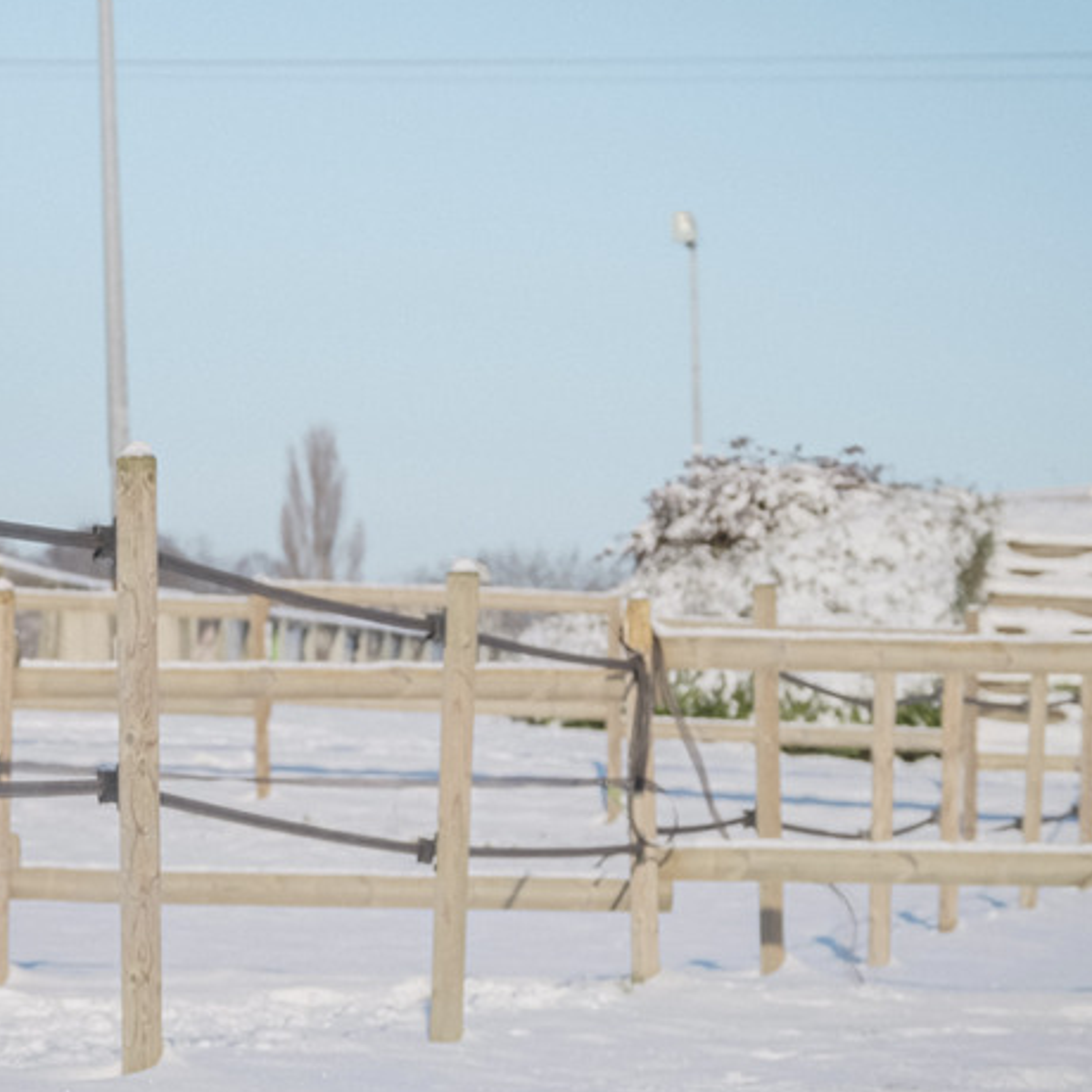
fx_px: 8637
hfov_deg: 7.2
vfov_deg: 7.2
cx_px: 57
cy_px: 623
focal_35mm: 242
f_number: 5.6
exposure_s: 1/2000
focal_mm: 85.4
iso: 400
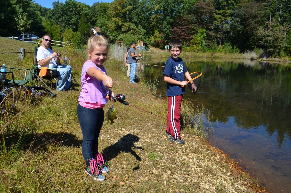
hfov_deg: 67.5
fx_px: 218
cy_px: 96
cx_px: 146
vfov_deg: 47.7
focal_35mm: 27
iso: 100
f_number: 8
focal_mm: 18
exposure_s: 1/250
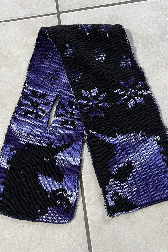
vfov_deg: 65.5
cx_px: 86
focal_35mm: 28
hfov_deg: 46.4
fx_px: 196
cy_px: 123
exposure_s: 1/33
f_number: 1.5
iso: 640
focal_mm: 5.7
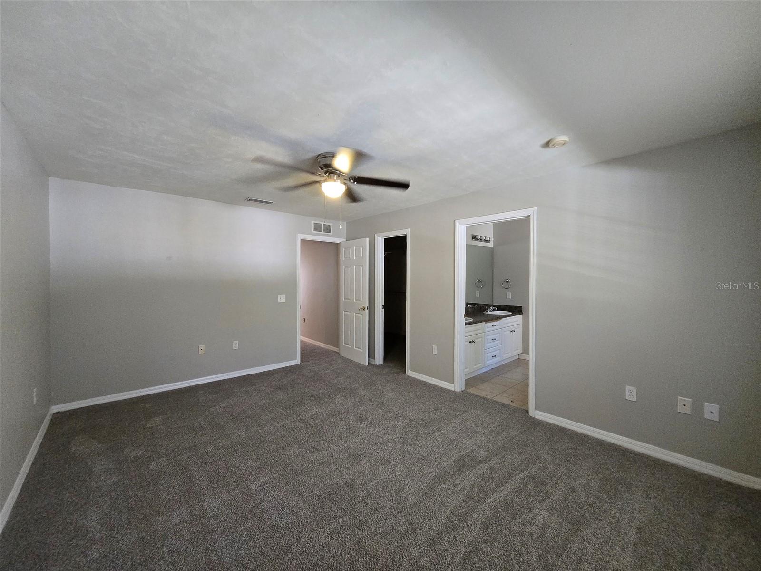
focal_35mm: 13
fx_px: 286
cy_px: 286
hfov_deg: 106.2
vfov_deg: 89.9
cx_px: 380
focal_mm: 1.7
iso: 500
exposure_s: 1/60
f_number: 2.2
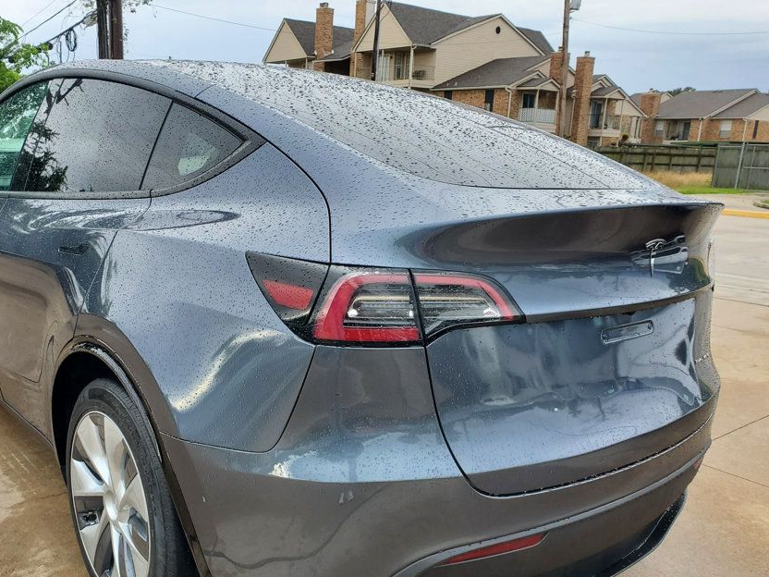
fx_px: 711
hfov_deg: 56.4
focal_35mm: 32
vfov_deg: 43.9
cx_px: 305
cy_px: 354
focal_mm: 4.3
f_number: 2.4
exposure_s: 1/159
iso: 50
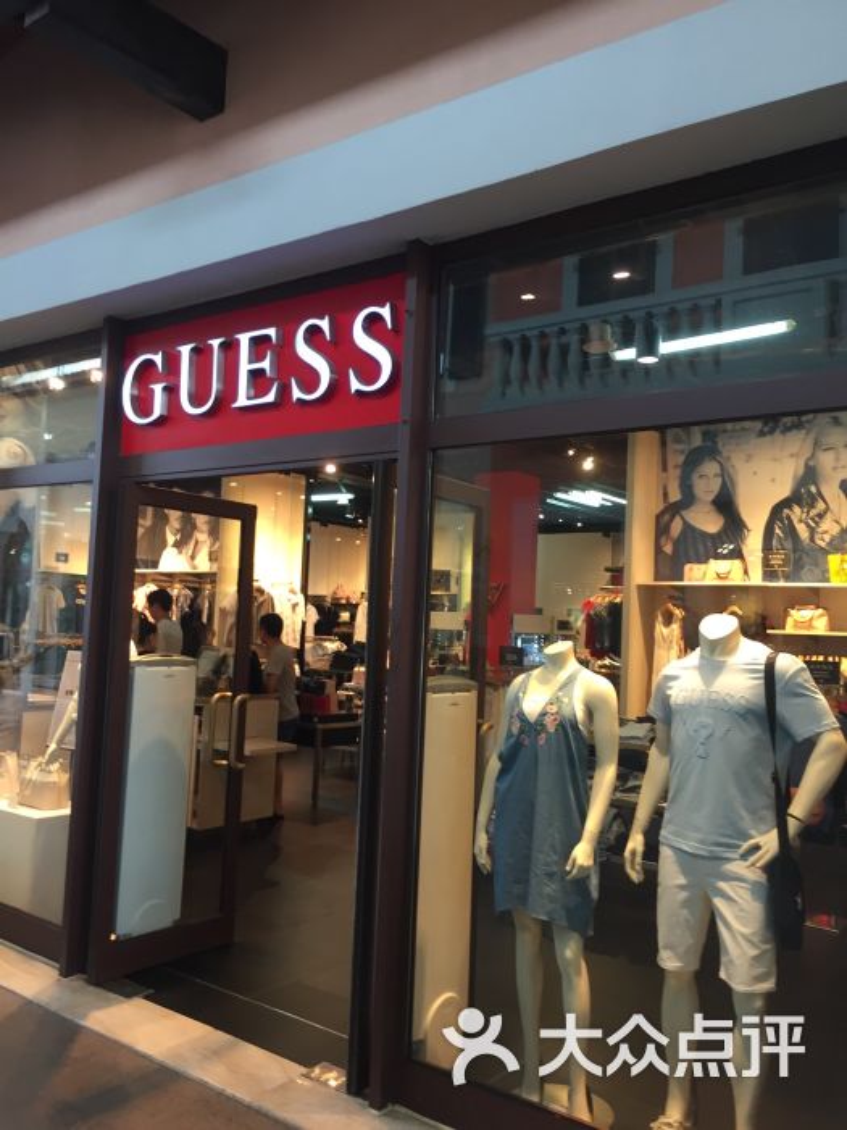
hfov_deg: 48.2
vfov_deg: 61.7
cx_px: 424
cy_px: 565
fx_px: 946
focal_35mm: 29
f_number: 2.2
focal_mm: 4.15
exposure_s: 1/33
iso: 80
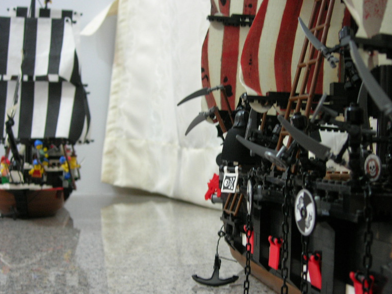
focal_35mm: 50
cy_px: 162
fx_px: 566
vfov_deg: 29.1
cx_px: 228
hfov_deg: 38.1
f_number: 2.8
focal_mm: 7.8
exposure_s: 1/3.8
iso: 101
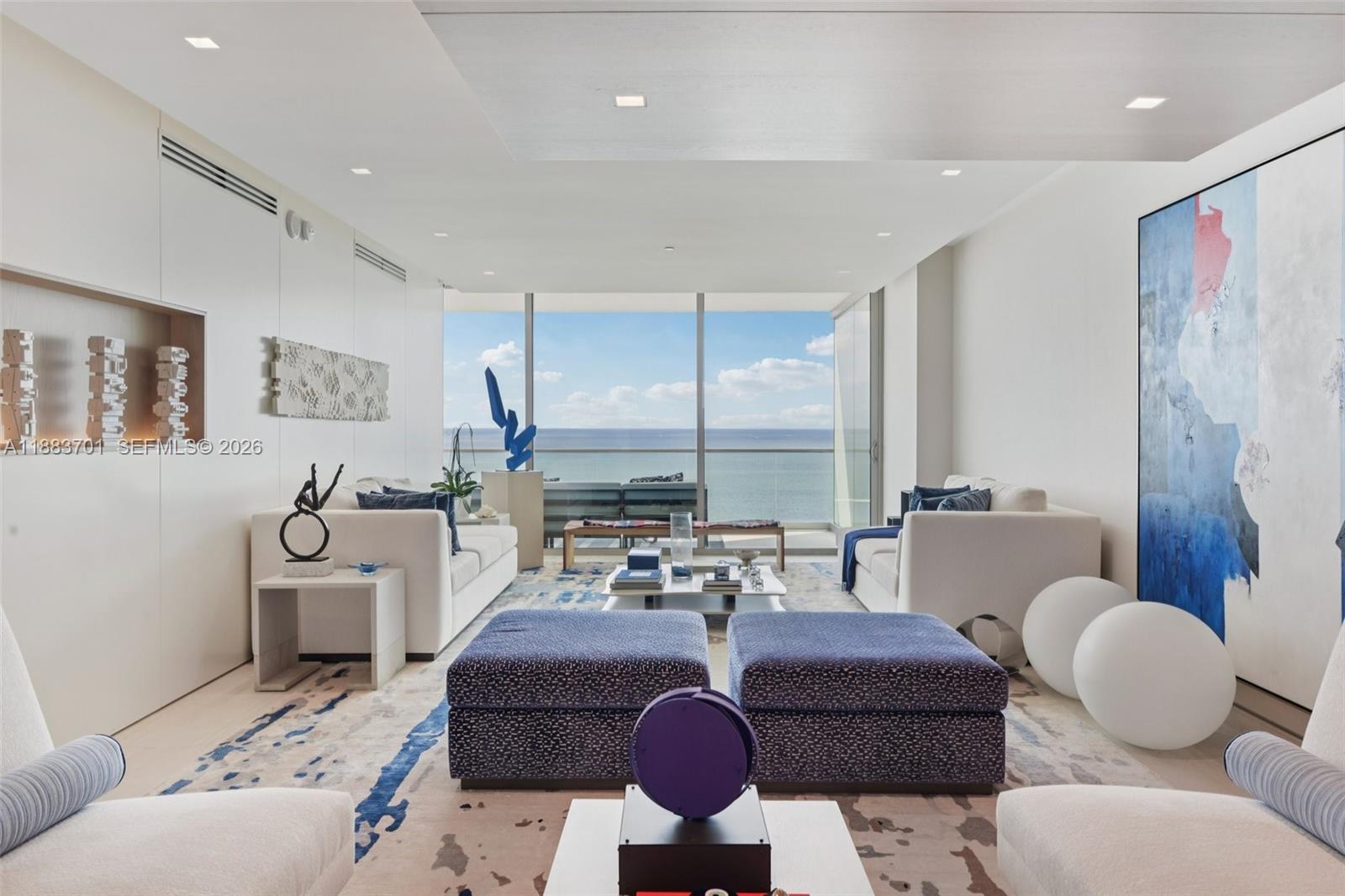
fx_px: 896
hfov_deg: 73.8
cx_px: 672
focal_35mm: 24
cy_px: 448
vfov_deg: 53.1
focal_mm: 24
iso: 200
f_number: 9
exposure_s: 1/30
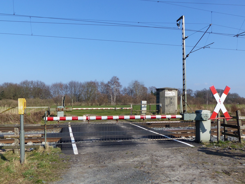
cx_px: 122
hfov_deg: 56.8
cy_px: 92
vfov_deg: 44.2
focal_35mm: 32
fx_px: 226
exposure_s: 1/1300
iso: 100
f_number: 4
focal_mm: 5.7
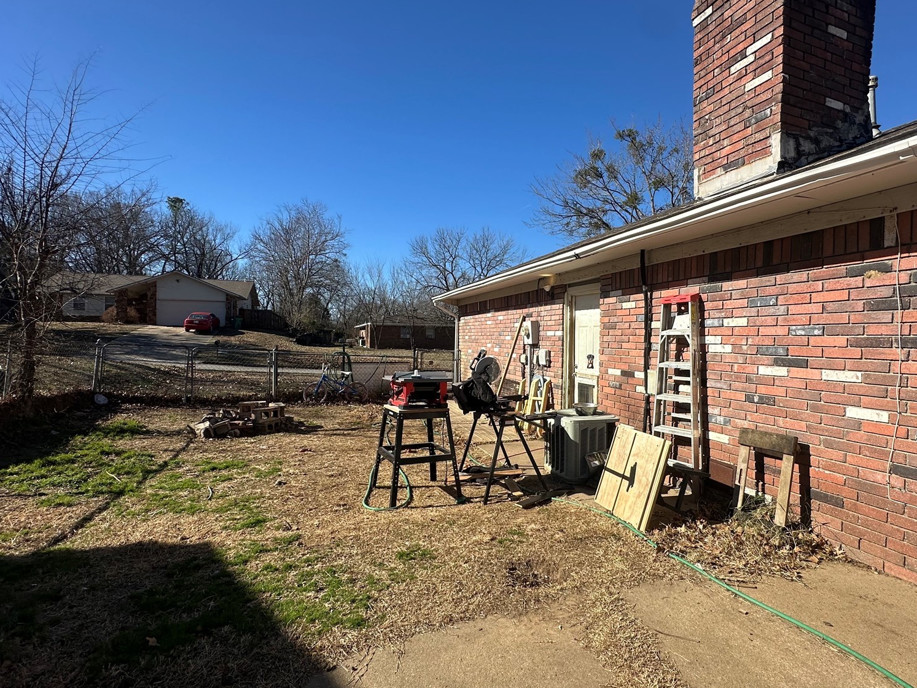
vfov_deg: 71.6
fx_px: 477
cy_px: 348
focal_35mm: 18
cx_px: 503
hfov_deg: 87.5
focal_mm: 2.22
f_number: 2.2
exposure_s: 1/1916
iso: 50
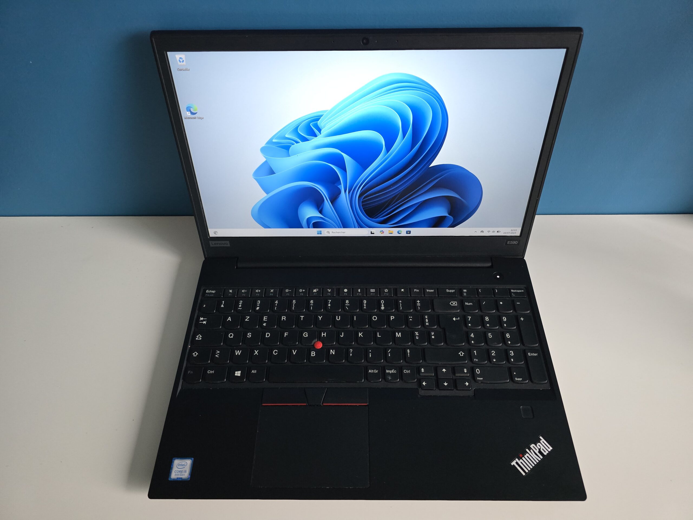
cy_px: 260
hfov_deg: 73.9
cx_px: 346
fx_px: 460
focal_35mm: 23
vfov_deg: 58.9
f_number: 1.7
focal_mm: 6.3
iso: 1600
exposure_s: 1/50
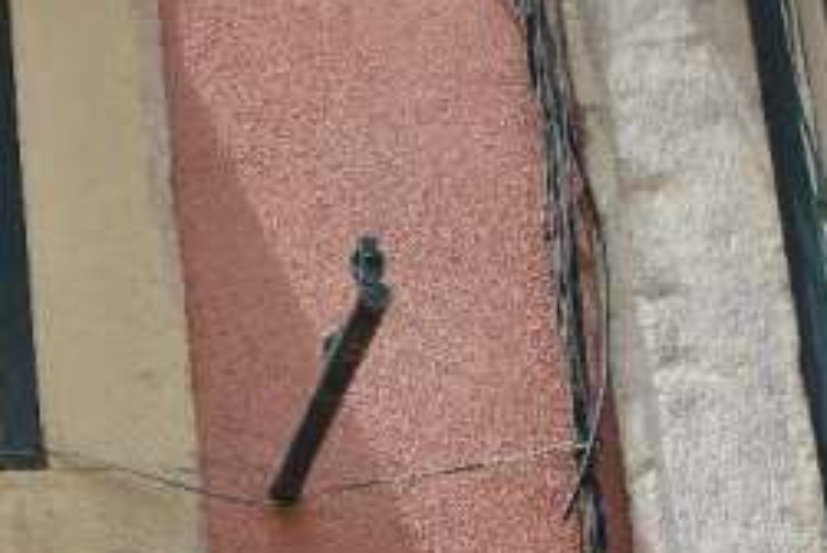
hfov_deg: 9.0
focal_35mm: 223
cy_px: 425
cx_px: -316
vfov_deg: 6.2
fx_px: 5129
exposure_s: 1/160
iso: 125
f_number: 9
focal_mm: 70
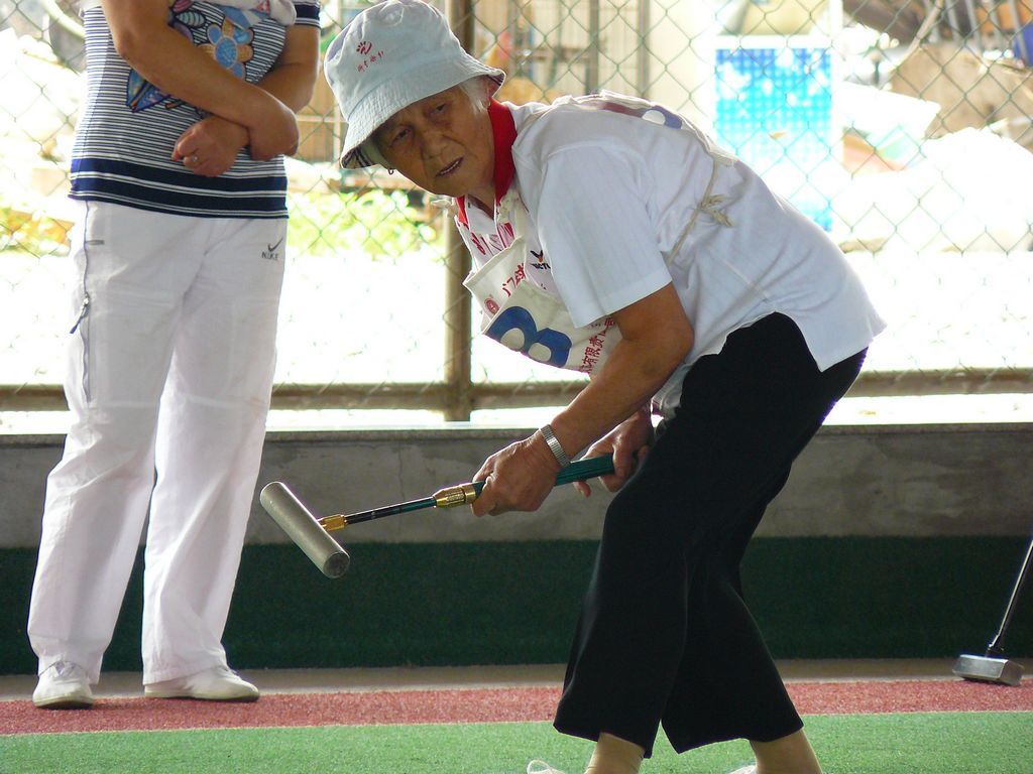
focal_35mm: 432
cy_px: 387
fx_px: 12892
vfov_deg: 3.4
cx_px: 516
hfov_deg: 4.6
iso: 200
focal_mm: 72
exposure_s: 1/125
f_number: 4
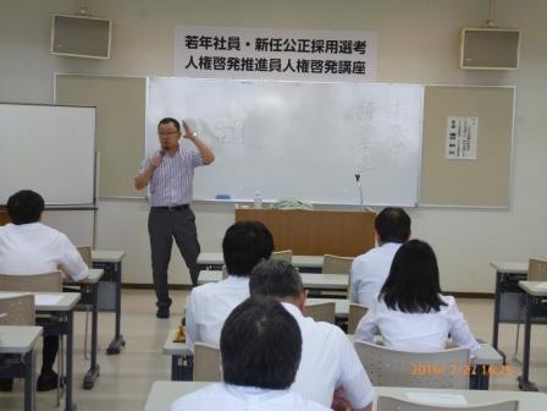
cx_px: 274
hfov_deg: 25.0
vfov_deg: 18.9
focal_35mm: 78
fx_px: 1233
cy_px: 206
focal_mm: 13.9
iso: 400
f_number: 4.9
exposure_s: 1/40
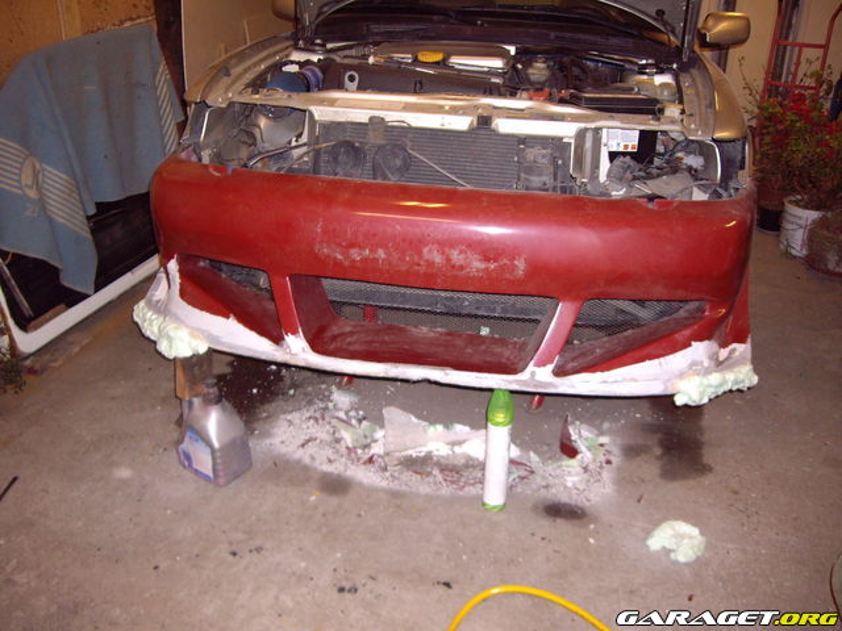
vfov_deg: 37.7
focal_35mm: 38
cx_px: 421
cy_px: 316
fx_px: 924
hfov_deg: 49.0
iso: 200
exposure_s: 1/40
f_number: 2.7
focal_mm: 6.2
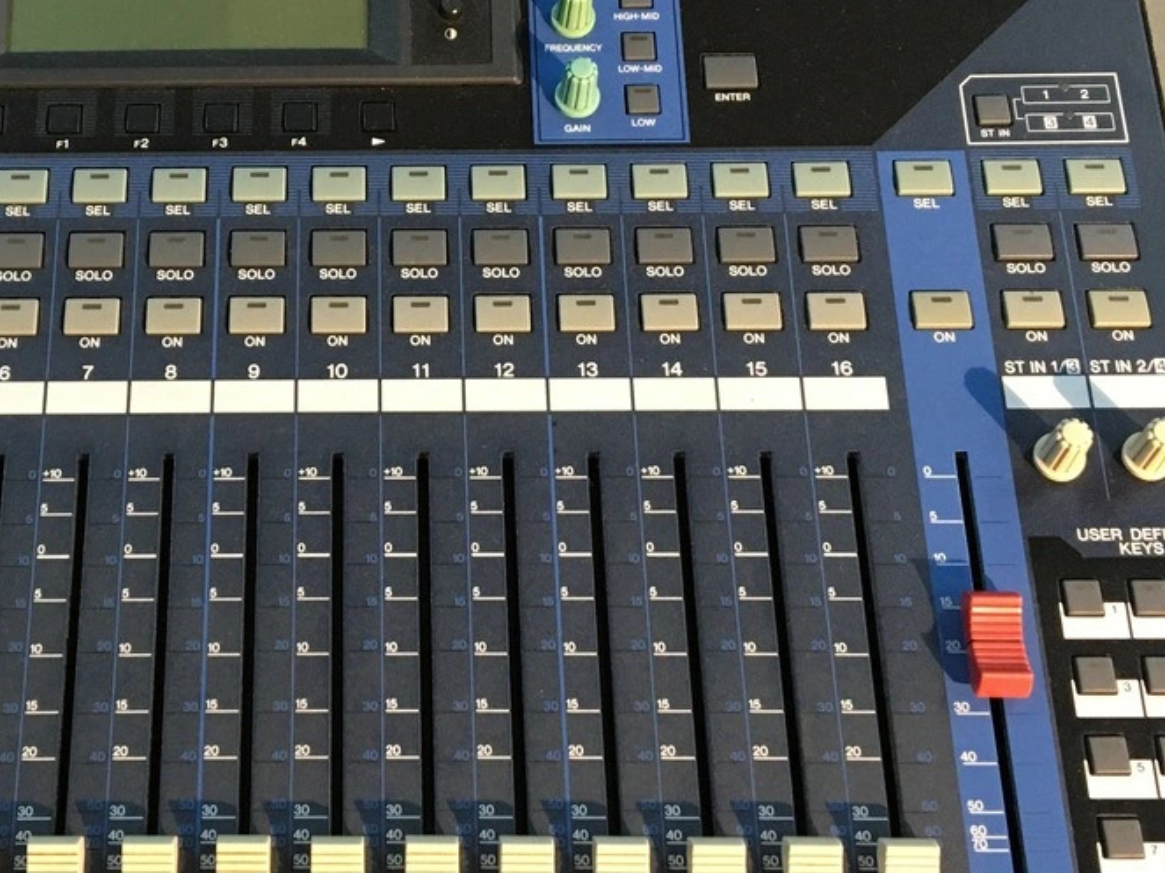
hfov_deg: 30.4
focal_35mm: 63
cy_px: 272
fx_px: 2120
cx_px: 332
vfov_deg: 23.1
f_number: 2.2
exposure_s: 1/33
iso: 200
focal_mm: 4.15
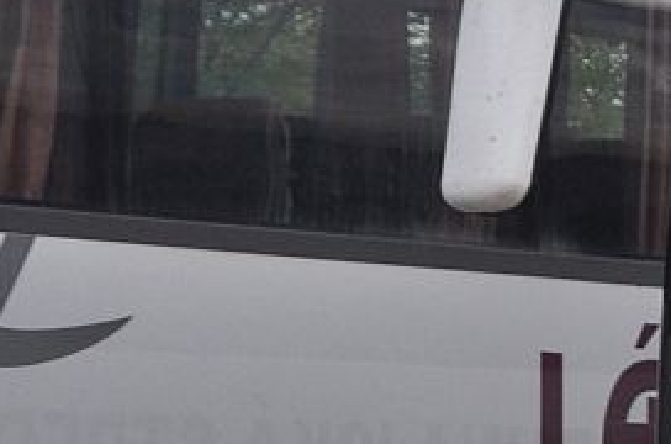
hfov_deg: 5.6
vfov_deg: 3.9
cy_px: 340
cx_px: 1735
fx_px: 6538
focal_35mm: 352
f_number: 5.6
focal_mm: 45
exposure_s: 1/1250
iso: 400
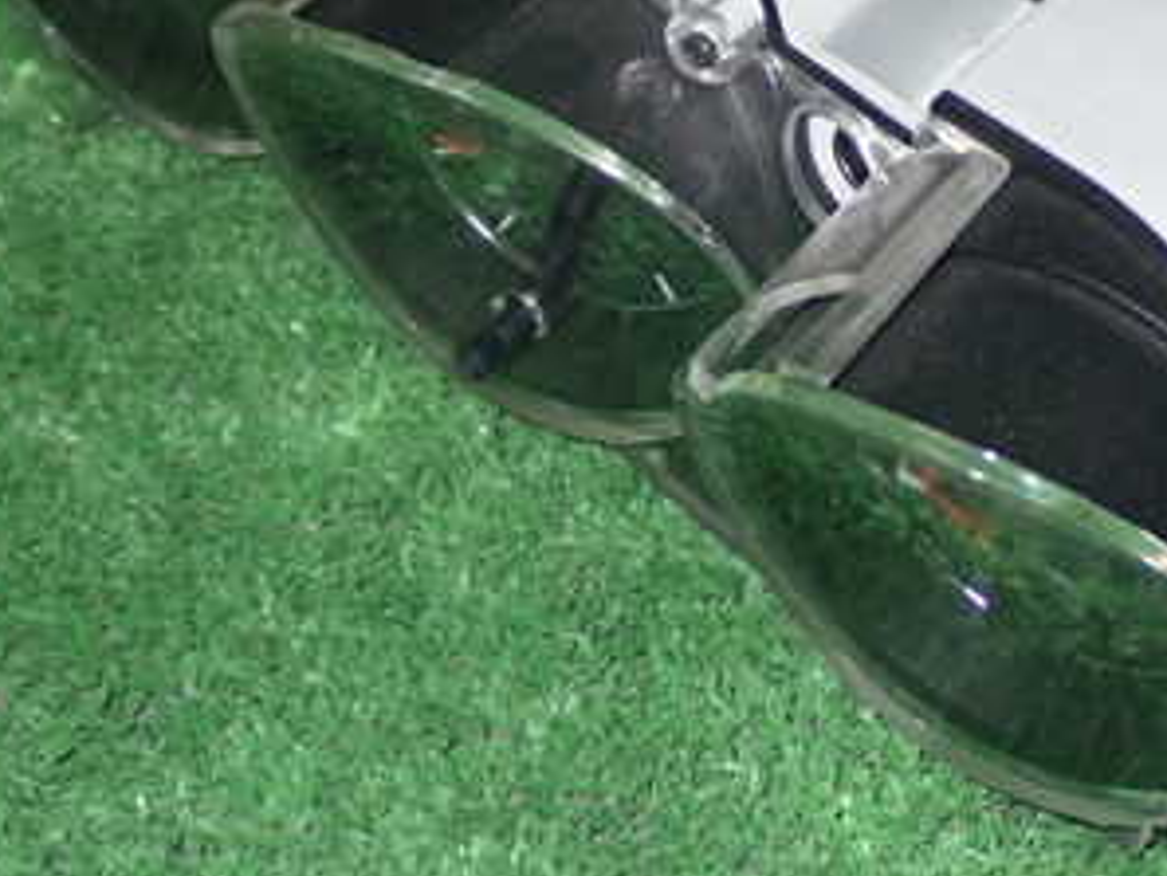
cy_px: 157
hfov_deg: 18.0
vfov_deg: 13.5
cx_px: 684
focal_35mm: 109
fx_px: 3676
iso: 800
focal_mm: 9.65
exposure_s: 1/50
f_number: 10
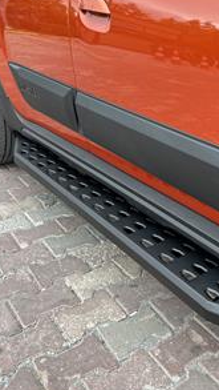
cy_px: 171
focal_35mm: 40
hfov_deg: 29.1
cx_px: 173
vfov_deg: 50.3
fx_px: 413
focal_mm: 5.7
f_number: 1.5
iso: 50
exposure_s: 1/359
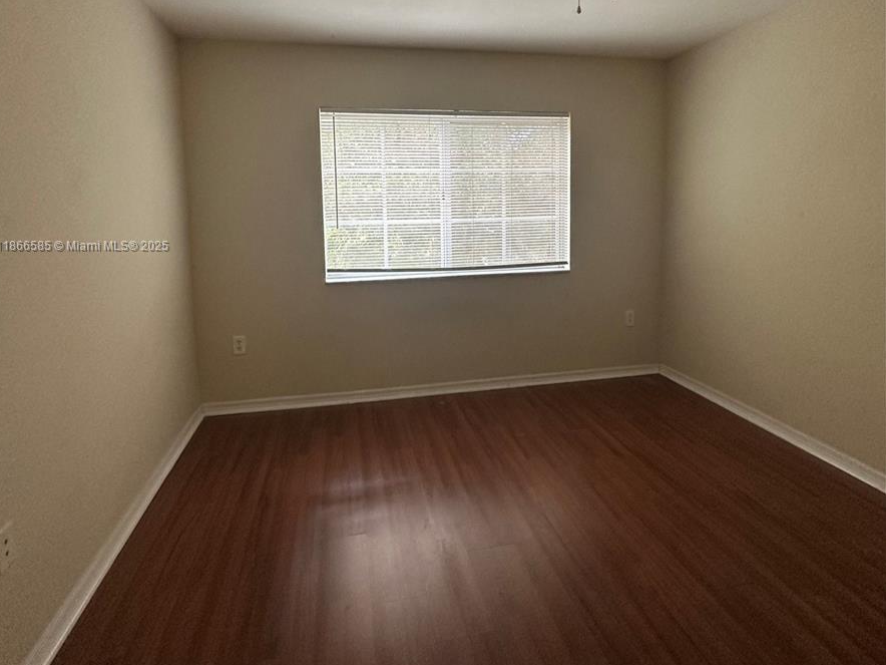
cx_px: 436
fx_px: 486
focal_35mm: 19
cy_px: 247
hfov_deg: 84.7
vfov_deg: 67.6
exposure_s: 1/120
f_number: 2.2
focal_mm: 2.22
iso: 250
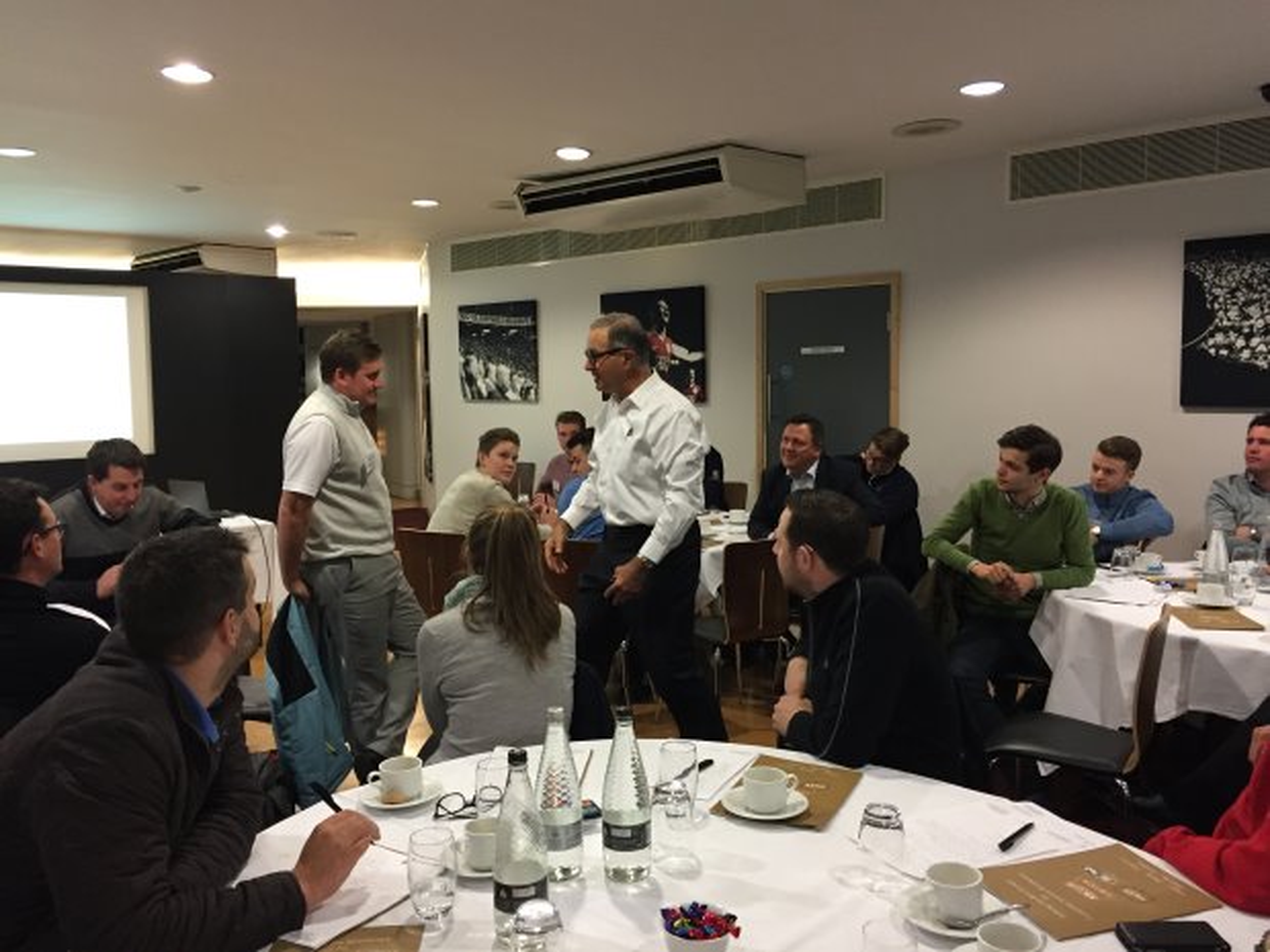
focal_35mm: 29
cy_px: 476
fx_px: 1064
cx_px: 635
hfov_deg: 61.7
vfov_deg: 48.2
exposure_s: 1/33
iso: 200
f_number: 2.2
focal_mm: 4.15
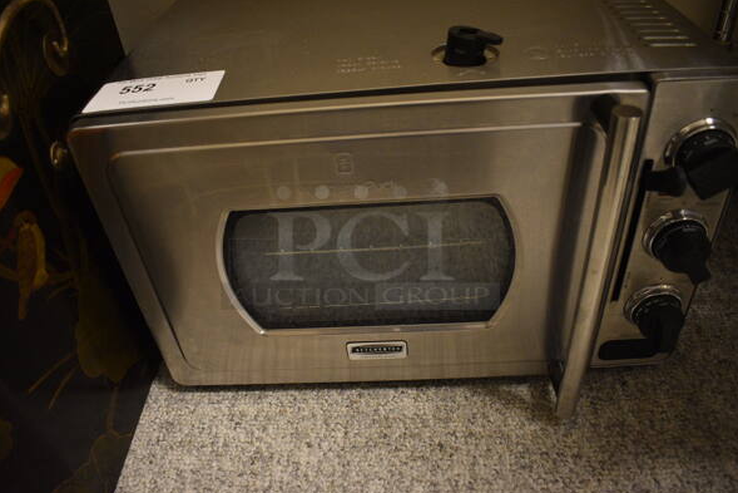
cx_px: 361
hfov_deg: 65.5
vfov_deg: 46.4
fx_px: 574
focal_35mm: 28
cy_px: 243
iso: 2000
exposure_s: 1/30
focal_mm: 18
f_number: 3.5
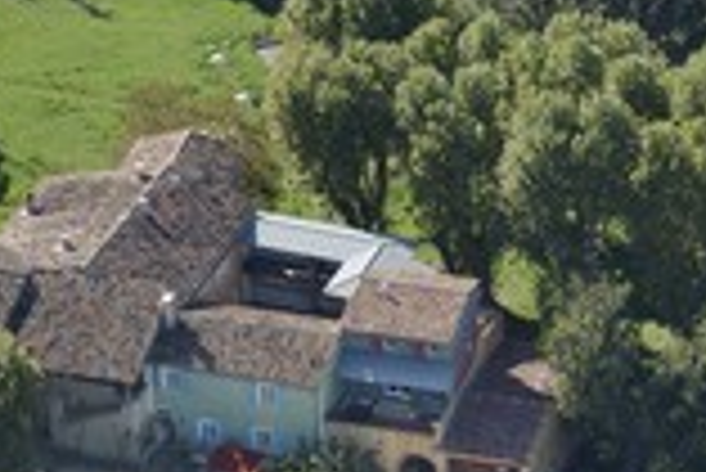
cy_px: 584
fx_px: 7616
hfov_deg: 5.3
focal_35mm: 388
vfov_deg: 3.5
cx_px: 454
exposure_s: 1/1250
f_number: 7.1
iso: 800
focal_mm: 145
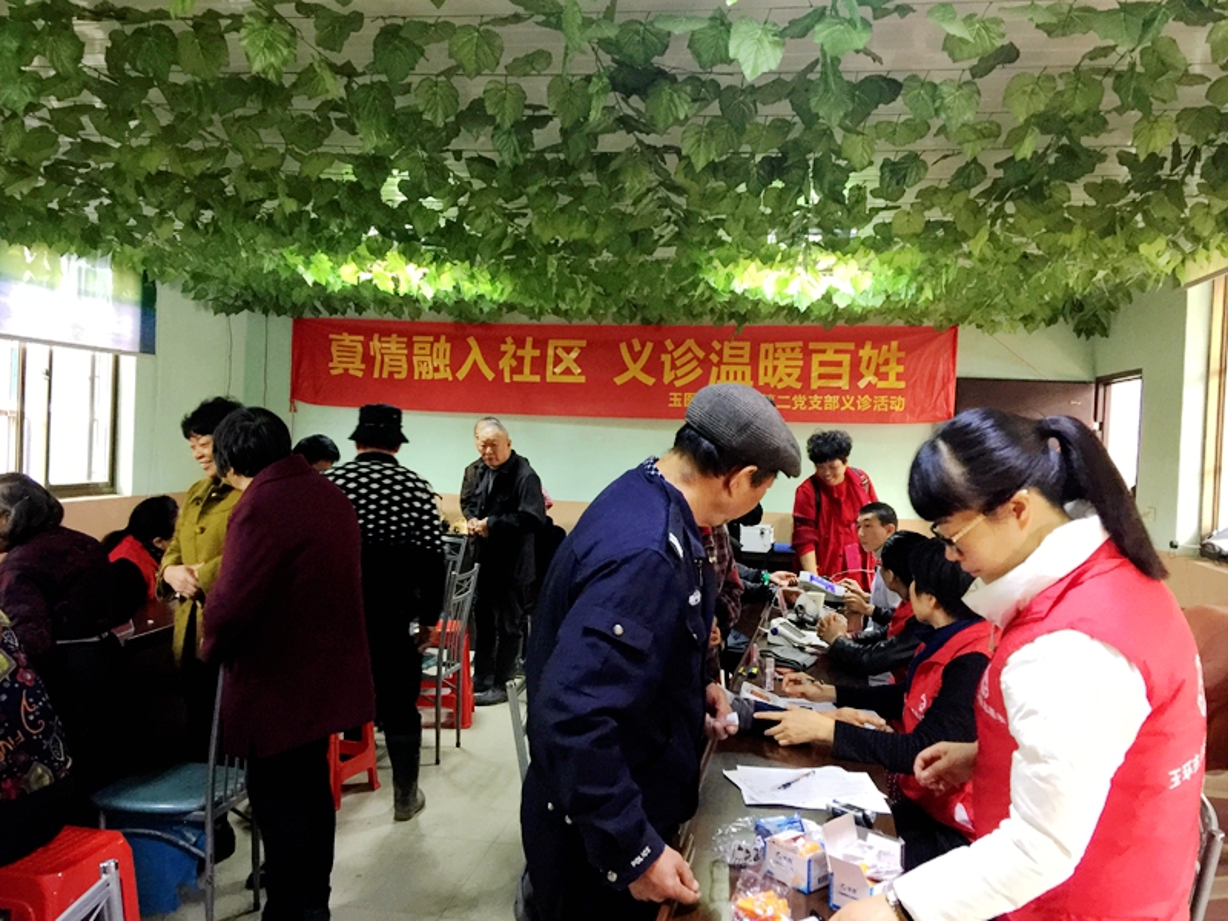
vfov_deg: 48.2
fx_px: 1029
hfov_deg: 61.7
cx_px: 614
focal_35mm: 29
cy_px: 460
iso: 160
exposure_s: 1/17
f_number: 2.2
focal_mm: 4.15
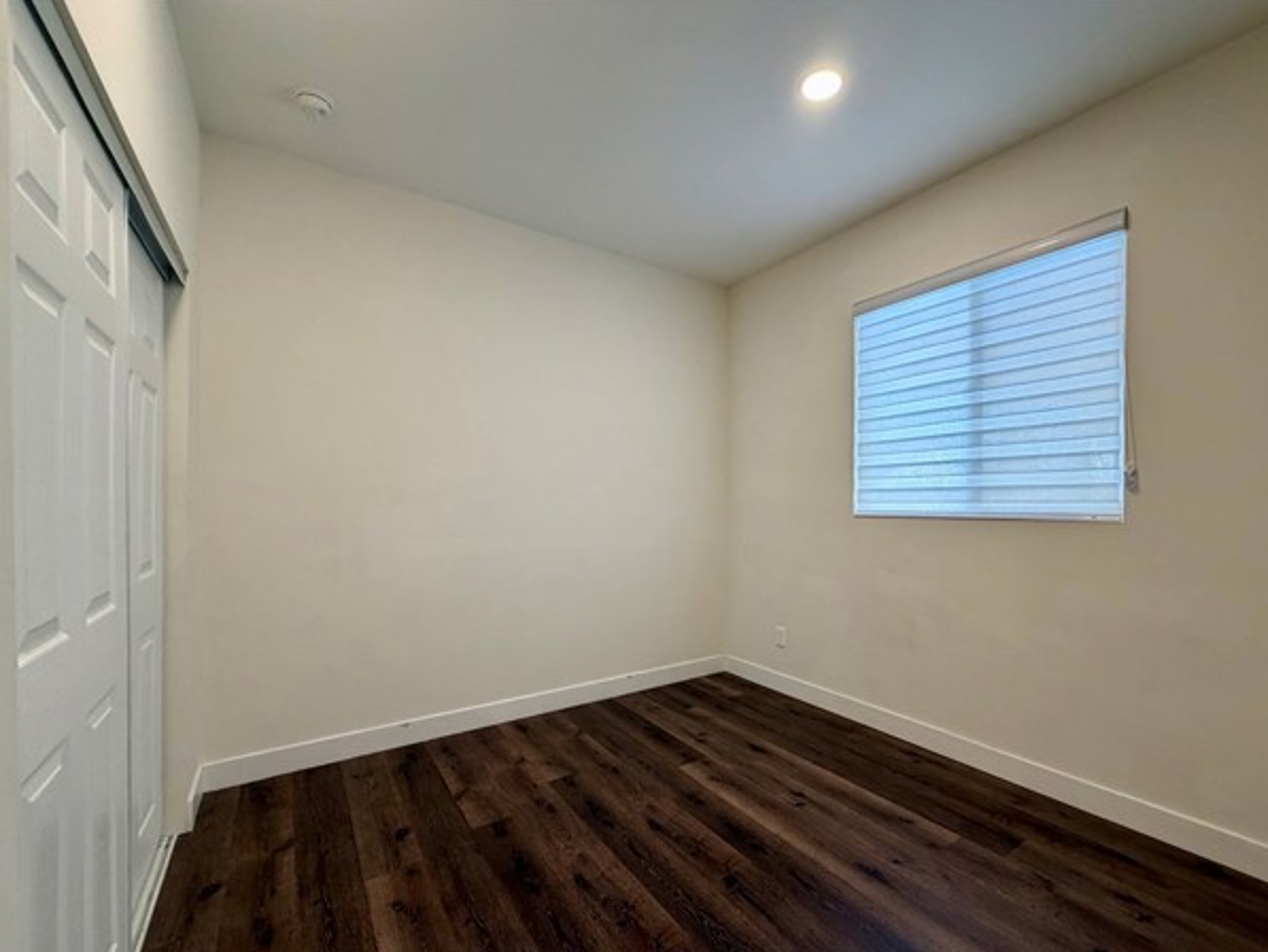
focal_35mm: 15
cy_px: 504
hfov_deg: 98.1
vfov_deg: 81.7
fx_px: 550
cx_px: 661
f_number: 2.2
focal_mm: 2.22
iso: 250
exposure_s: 1/120
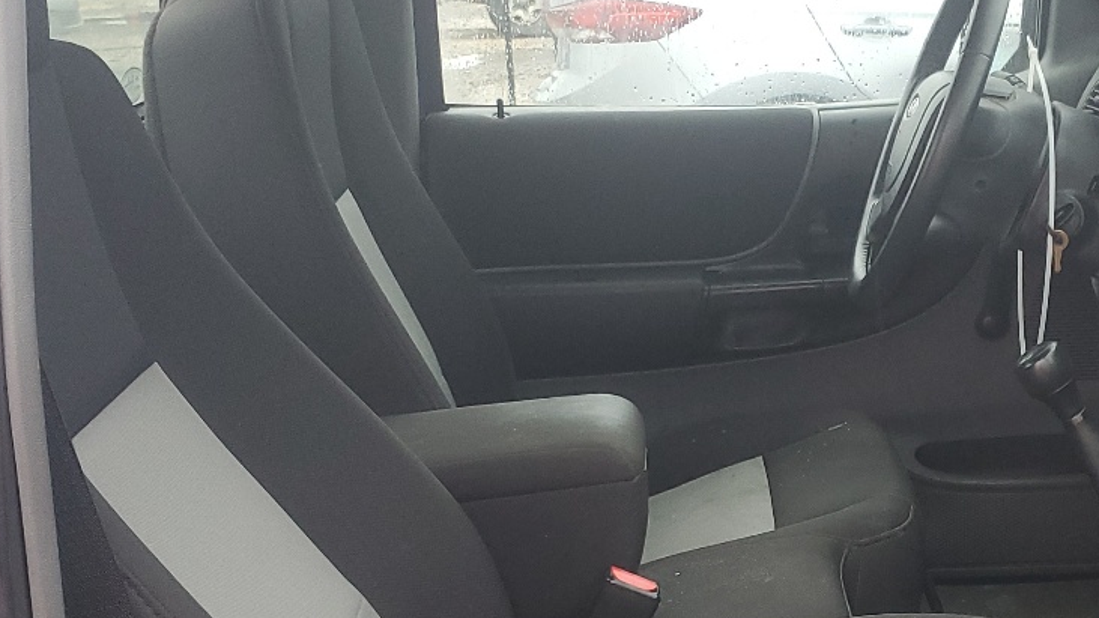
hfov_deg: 33.2
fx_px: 1807
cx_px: 818
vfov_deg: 19.1
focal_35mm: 62
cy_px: 526
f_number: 1.5
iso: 93
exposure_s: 1/100
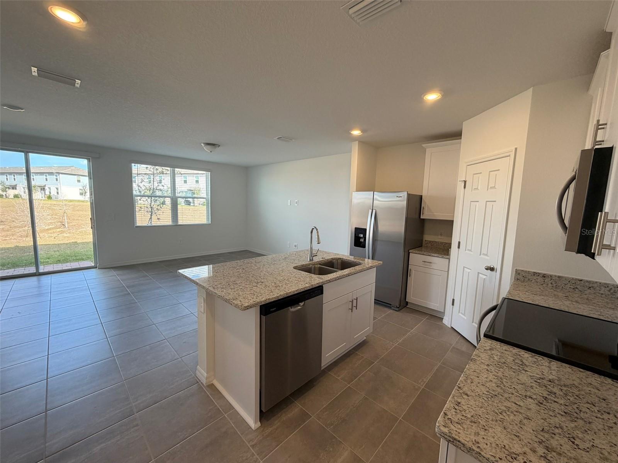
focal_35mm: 14
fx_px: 250
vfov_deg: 85.7
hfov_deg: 102.1
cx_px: 309
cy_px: 232
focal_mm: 2.22
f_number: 2.2
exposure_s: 1/120
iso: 125
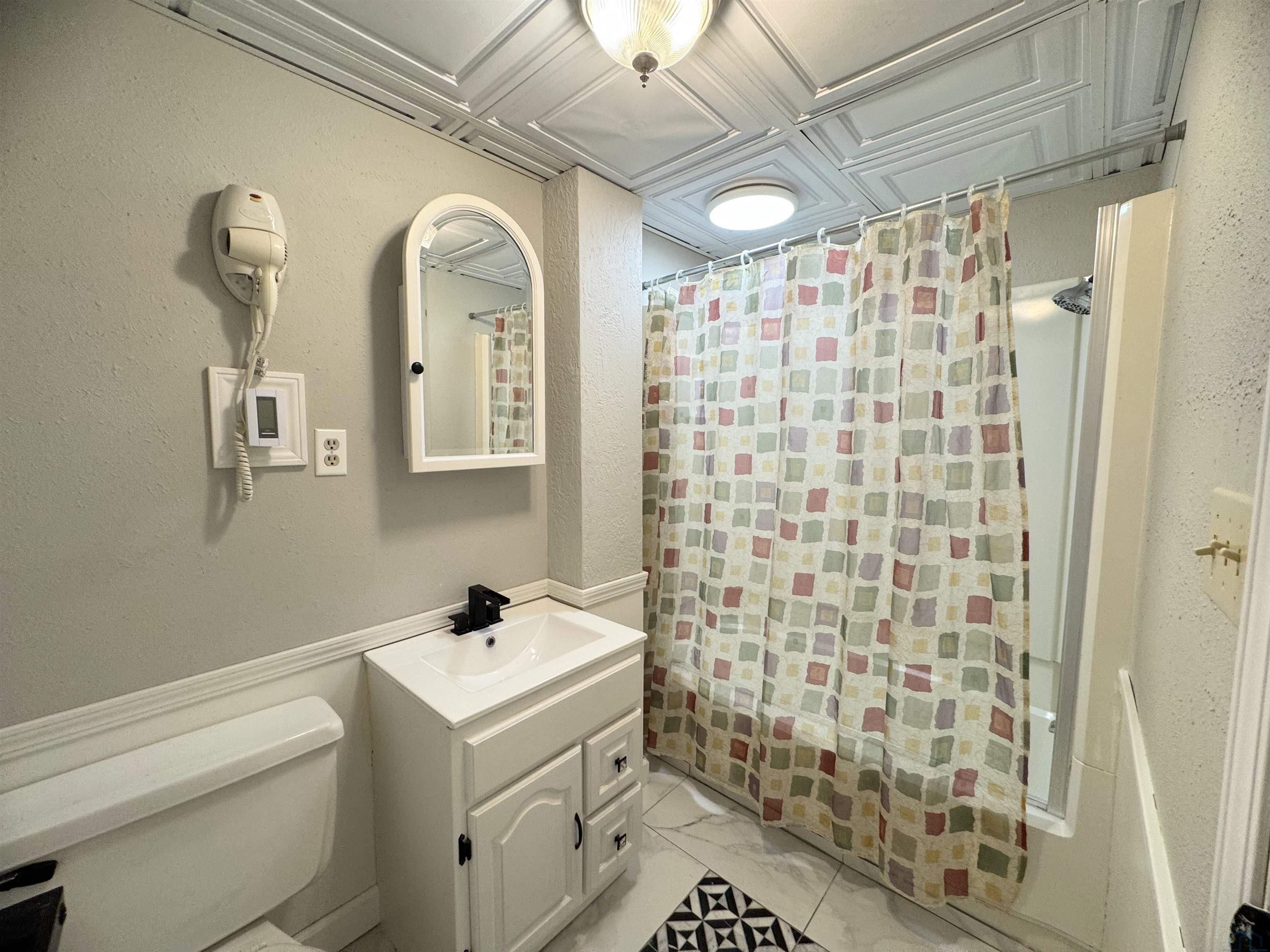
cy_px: 476
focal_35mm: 14
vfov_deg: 85.7
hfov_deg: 102.1
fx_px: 514
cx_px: 635
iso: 160
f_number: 2.2
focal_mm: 2.22
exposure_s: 1/120
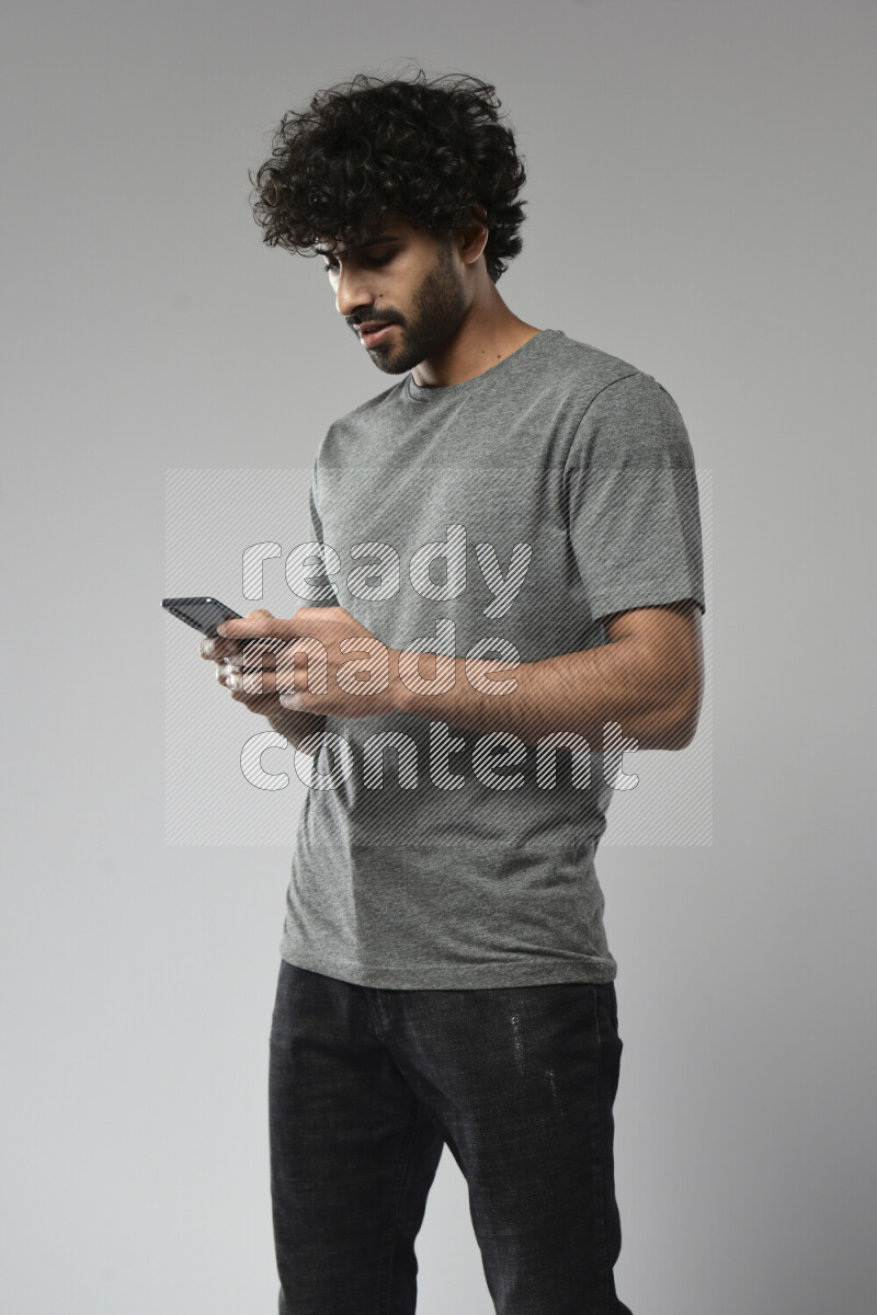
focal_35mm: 58
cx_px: 438
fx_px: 2119
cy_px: 658
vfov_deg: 34.5
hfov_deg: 23.4
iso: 400
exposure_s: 1/125
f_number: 6.3
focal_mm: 58
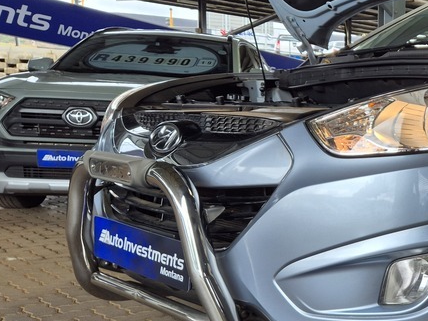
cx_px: 472
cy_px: 193
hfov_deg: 31.1
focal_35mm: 55
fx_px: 680
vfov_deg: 26.5
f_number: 1.8
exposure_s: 1/190
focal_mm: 5.4
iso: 25
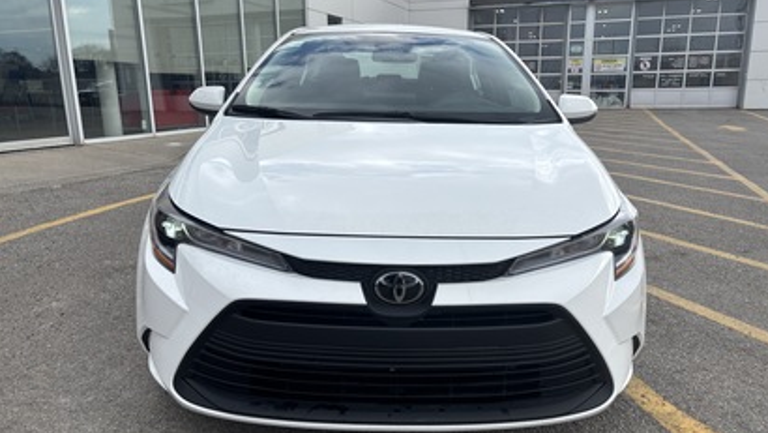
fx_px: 591
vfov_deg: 40.2
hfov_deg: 66.0
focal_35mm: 29
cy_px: 235
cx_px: 391
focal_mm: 5.96
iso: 50
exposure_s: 1/2451
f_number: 1.6
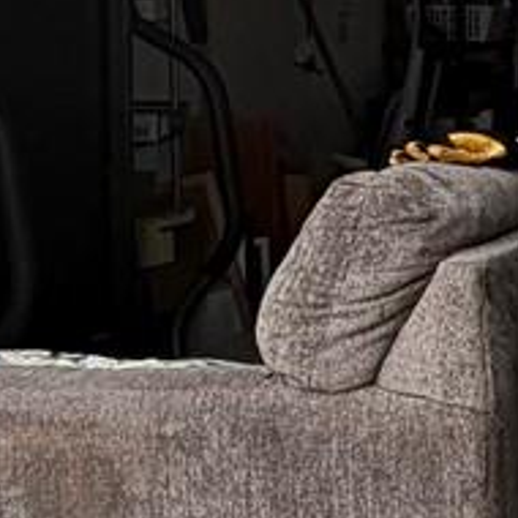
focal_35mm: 104
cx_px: 1189
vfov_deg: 16.4
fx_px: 1761
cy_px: 0
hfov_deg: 13.2
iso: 40
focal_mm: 2.22
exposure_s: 1/154
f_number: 2.2
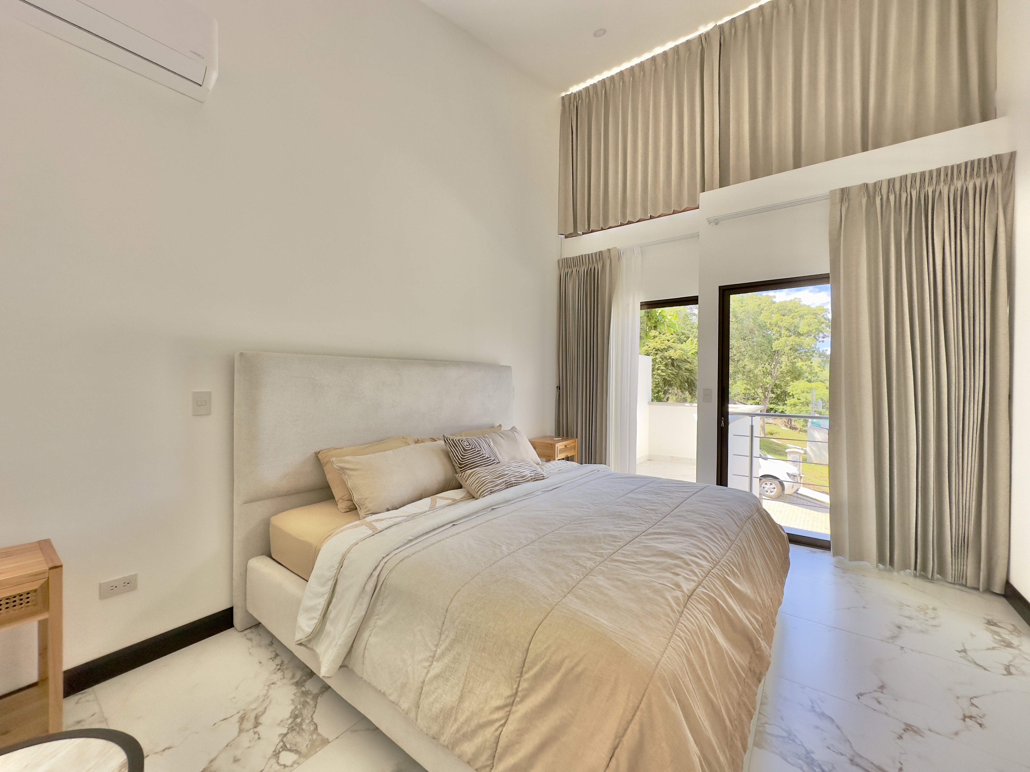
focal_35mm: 14
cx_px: 515
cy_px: 386
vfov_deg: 85.7
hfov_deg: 102.1
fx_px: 417
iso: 50
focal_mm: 2.22
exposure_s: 1/99
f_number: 2.2
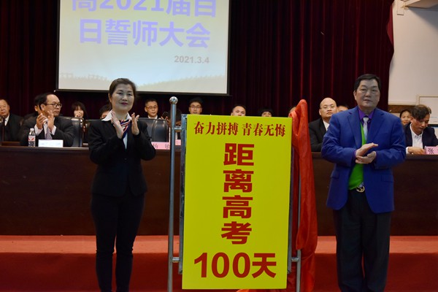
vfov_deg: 20.2
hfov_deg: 29.9
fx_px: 821
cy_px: 146
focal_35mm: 68
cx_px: 219
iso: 800
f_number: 4.8
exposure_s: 1/100
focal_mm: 45
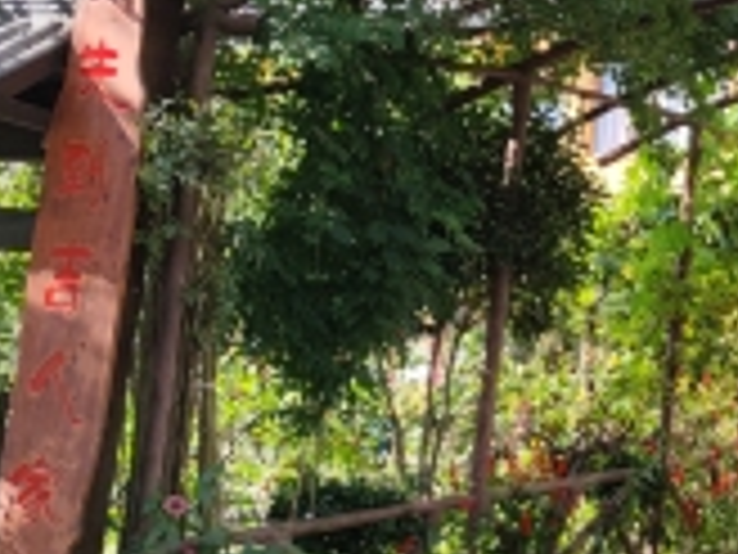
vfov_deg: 20.1
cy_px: 155
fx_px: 1556
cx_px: 1035
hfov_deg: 22.8
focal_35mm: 73
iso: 50
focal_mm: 6.72
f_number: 1.69
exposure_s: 1/1160
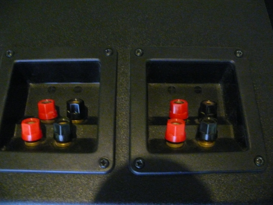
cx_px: 136
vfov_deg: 40.7
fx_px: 276
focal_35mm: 35
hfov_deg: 52.6
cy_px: 102
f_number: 2.8
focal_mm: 7.4
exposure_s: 1/8
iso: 800
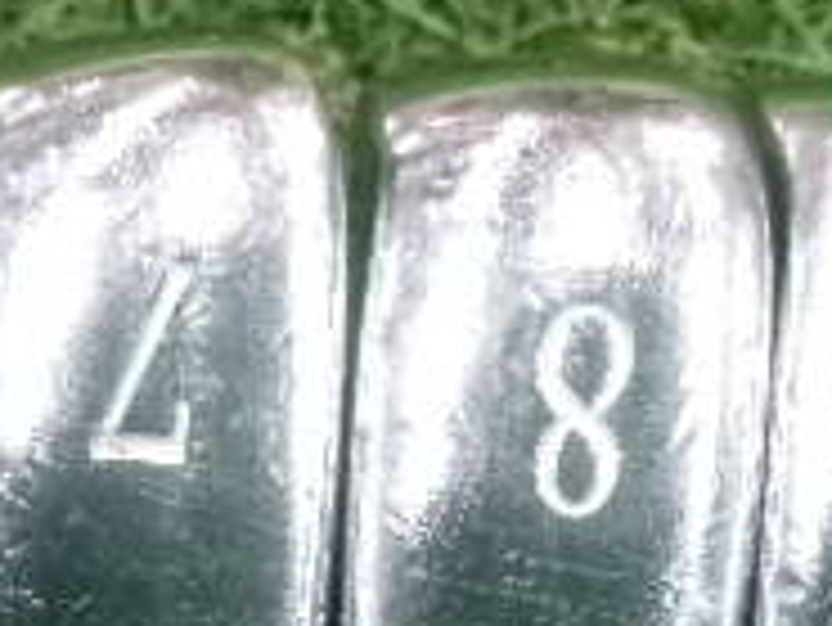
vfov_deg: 14.4
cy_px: 905
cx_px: 319
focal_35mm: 97
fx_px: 2333
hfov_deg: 20.2
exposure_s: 1/56
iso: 800
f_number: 3.9
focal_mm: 5.1
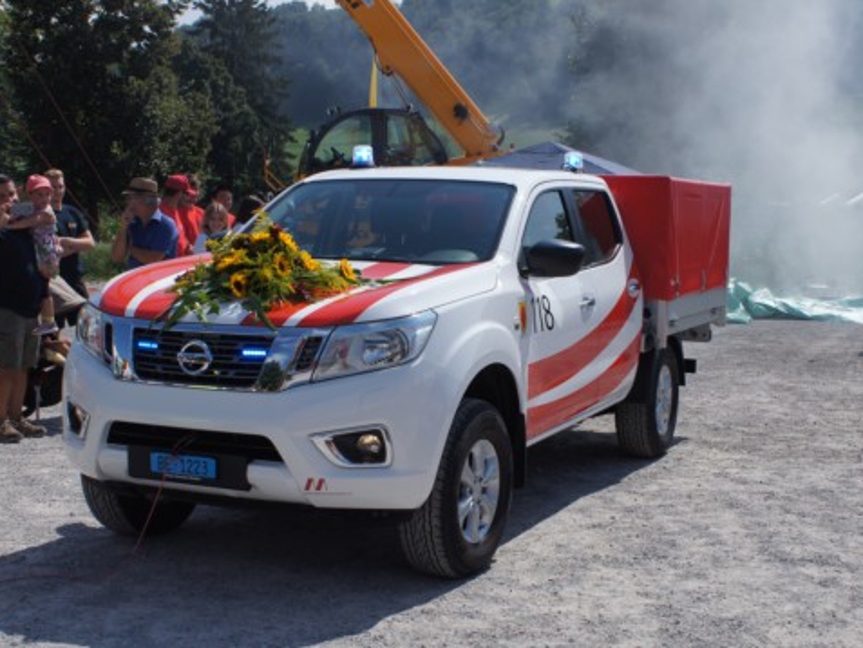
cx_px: 449
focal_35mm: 49
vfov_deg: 29.7
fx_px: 1222
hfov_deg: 38.9
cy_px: 324
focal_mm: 30
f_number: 11
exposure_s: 1/200
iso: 100
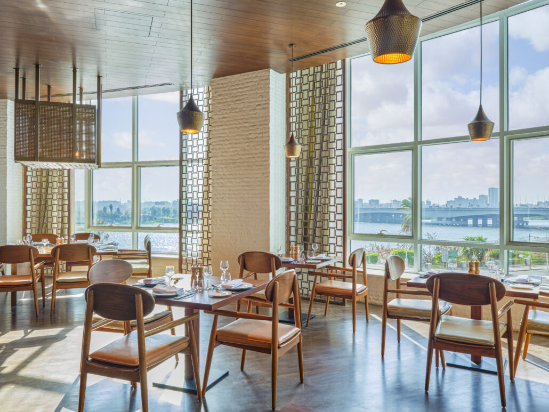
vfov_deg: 49.8
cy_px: 206
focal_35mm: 28
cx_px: 274
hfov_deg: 63.4
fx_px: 444
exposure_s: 1/2
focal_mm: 35
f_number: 10
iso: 100
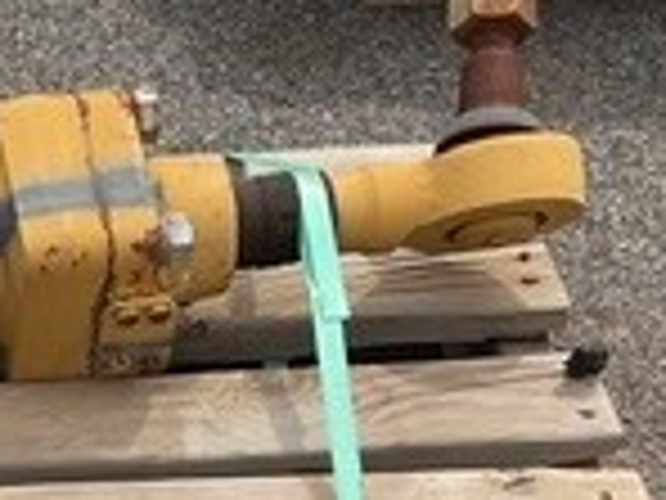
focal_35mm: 125
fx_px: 2405
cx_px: -166
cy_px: 883
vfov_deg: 11.1
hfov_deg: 15.1
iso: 16
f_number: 1.8
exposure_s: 1/2320
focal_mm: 3
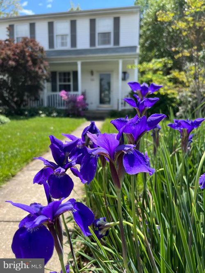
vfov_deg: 67.3
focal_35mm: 26
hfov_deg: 53.0
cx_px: 102
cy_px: 136
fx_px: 205
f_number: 1.6
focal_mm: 5.1
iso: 50
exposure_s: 1/1623
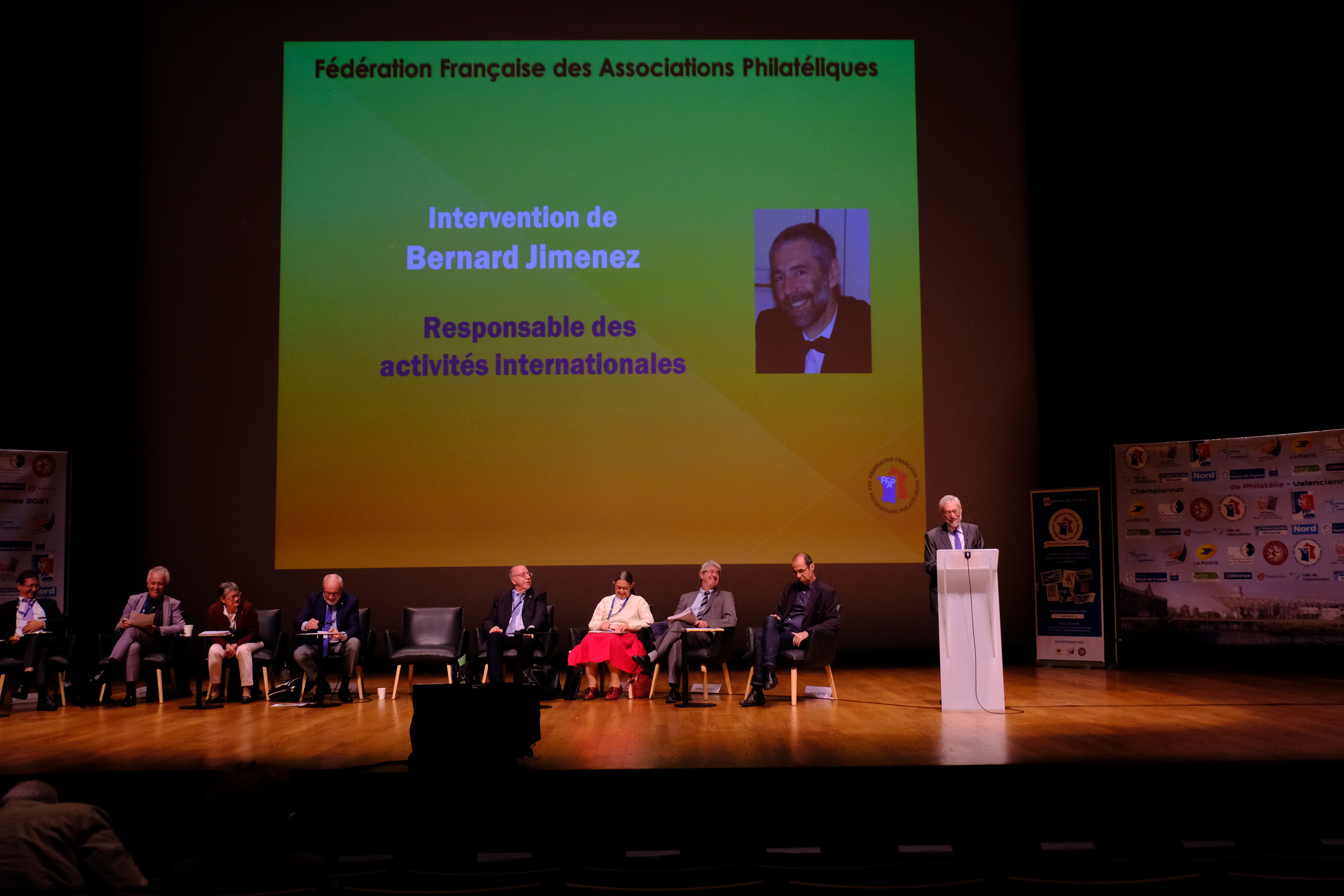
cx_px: 672
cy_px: 448
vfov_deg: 36.9
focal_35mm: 36
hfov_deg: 53.1
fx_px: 1344
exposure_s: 1/140
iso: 2000
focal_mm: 24.3
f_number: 4.5
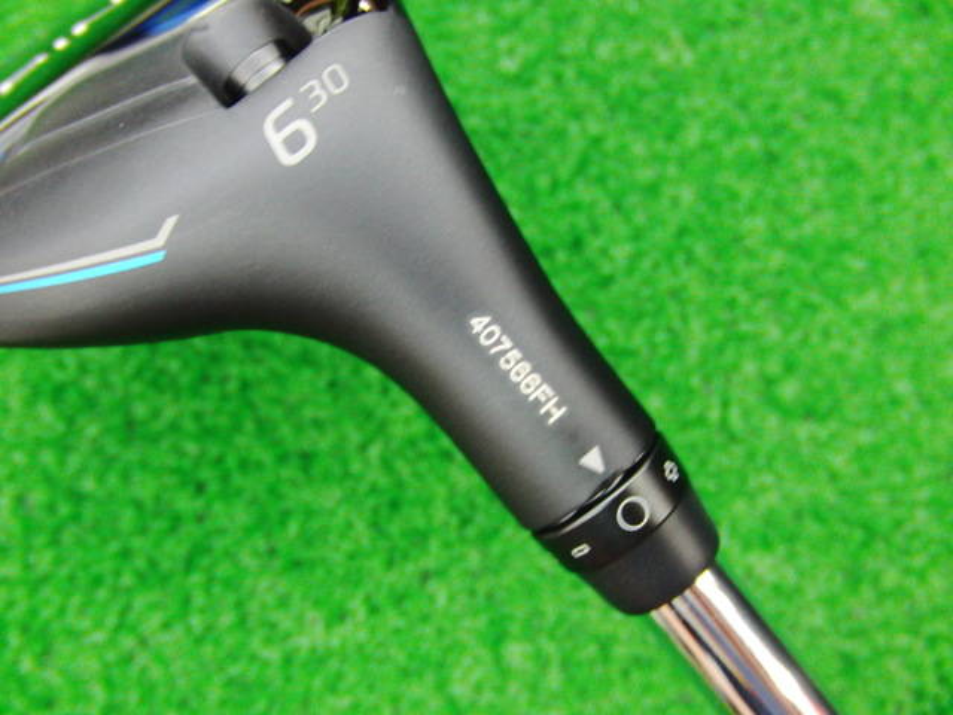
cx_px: 476
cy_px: 358
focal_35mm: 37
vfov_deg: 38.7
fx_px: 1019
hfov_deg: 50.1
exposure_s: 1/15
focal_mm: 6.42
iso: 400
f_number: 3.6
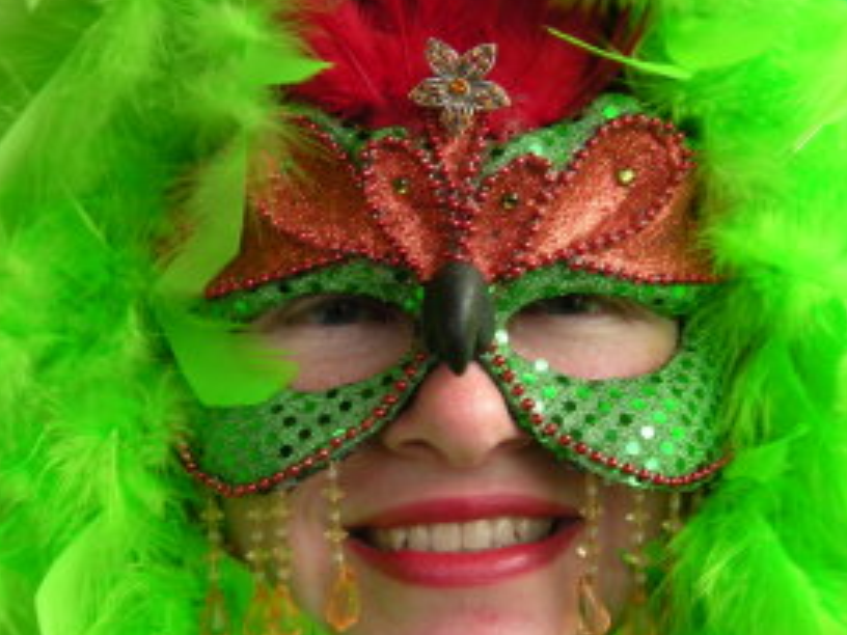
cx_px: 402
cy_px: 400
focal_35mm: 86
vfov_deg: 17.1
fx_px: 2104
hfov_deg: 22.8
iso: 64
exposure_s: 1/83
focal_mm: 8.8
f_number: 3.8
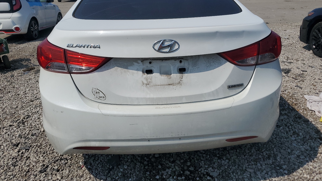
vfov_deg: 39.9
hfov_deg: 66.1
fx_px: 248
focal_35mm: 29
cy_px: 66
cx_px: 163
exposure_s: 1/10000
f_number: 1.5
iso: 51
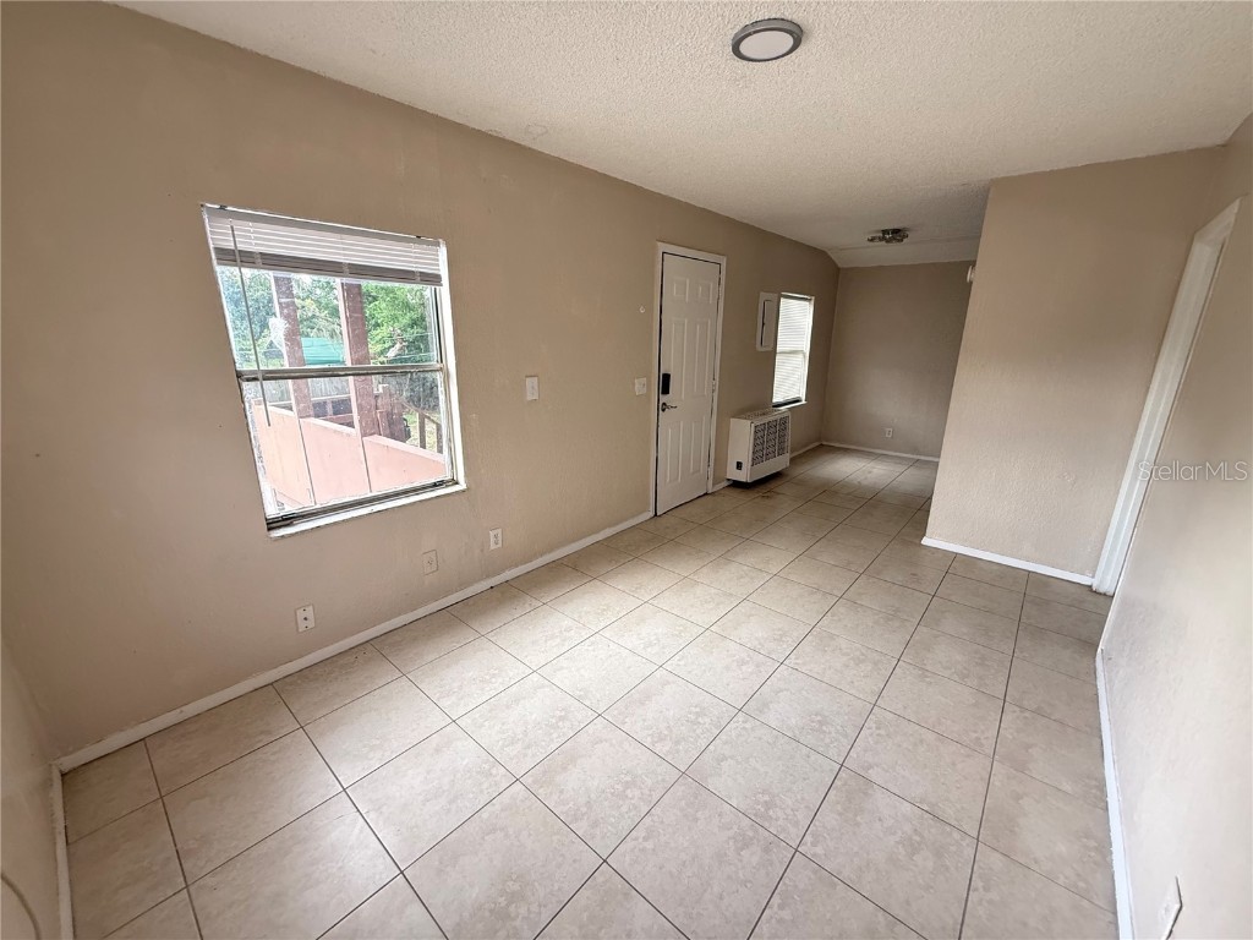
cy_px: 470
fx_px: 507
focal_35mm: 14
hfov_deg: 102.1
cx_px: 626
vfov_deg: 85.7
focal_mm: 2.22
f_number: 2.2
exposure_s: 1/60
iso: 500
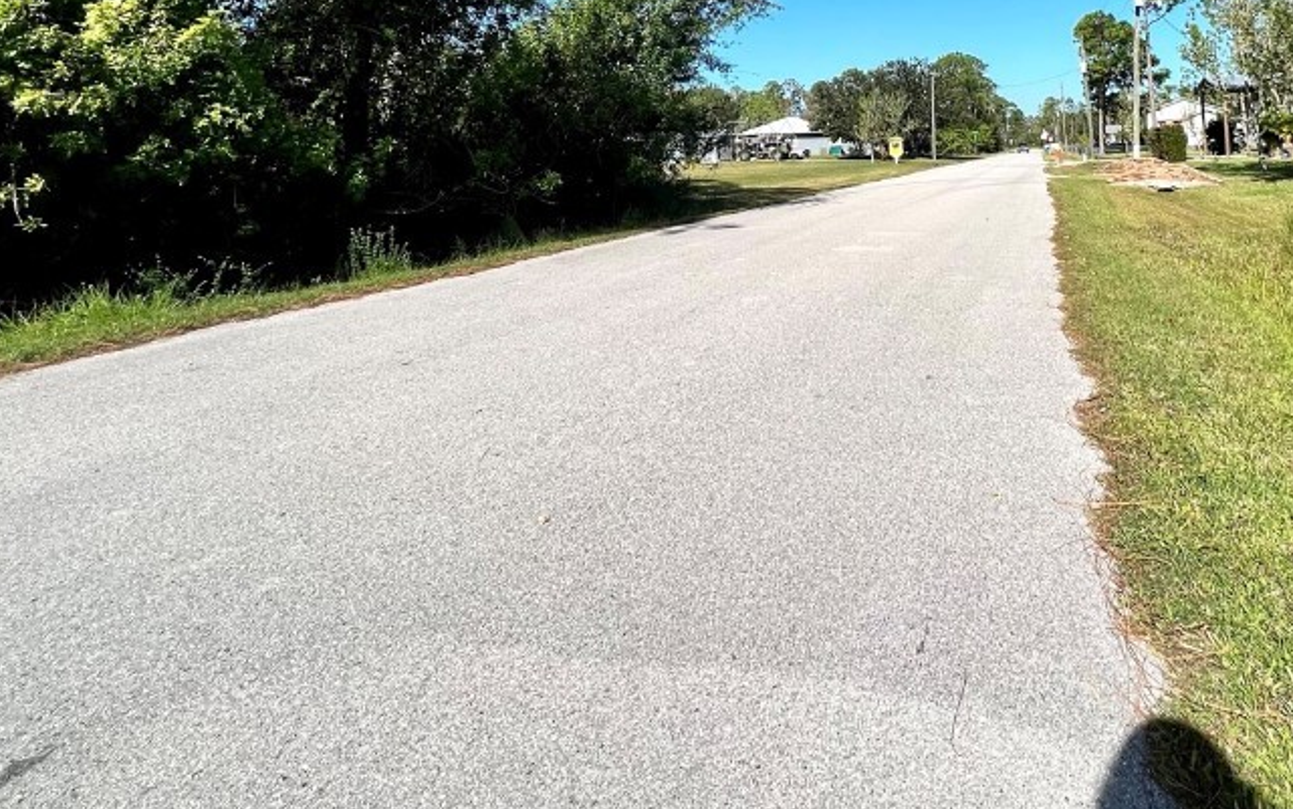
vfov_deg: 48.9
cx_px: 851
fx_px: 775
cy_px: 73
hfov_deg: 77.3
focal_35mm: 22
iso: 32
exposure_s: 1/1946
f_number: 1.8
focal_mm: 1.57
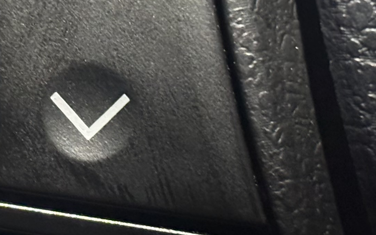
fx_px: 2091
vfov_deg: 6.4
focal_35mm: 204
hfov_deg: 10.2
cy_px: 56
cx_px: 46
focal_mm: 5.96
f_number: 1.6
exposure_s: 1/24
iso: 400
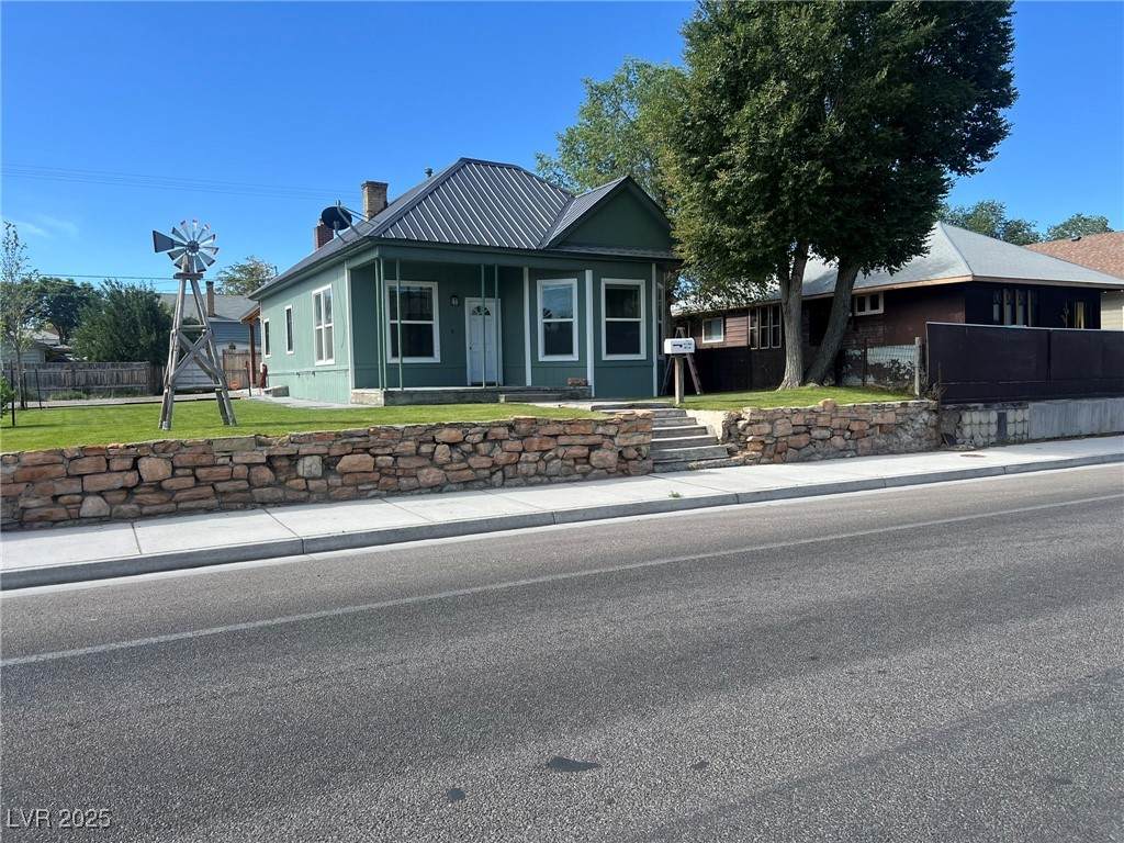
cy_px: 422
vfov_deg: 53.1
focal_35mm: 26
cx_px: 562
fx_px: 844
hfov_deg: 67.3
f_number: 1.5
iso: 50
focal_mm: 5.7
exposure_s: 1/1934
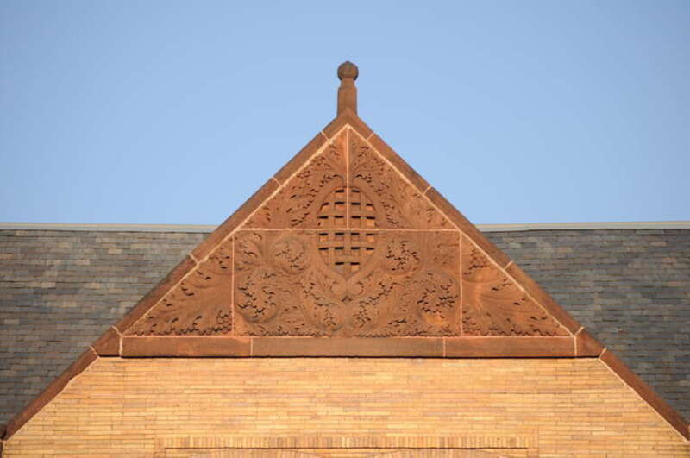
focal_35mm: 183
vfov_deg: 7.5
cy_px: 229
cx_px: 345
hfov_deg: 11.3
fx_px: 3503
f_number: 6.3
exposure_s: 1/640
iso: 200
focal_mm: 122
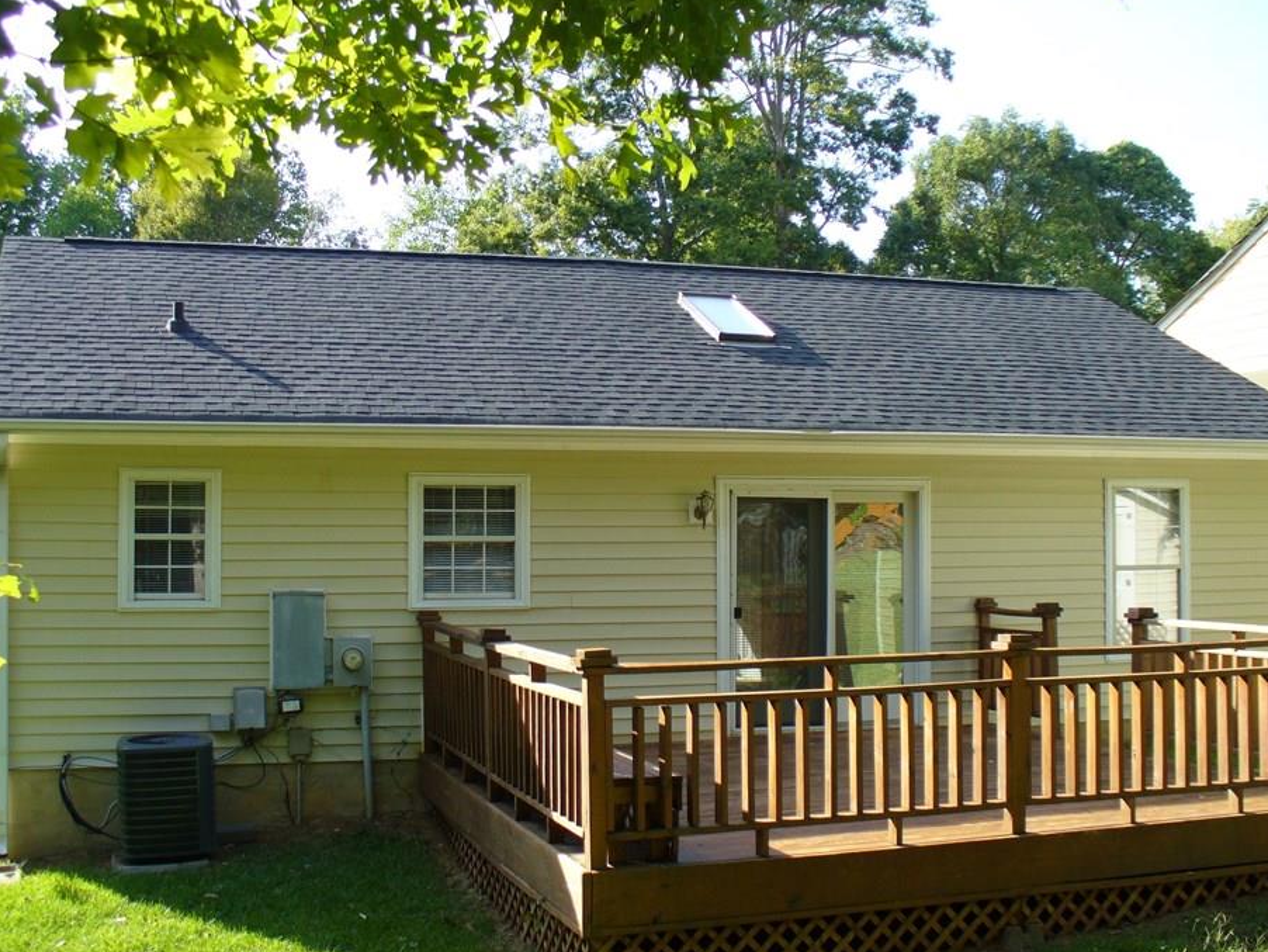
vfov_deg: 34.3
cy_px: 439
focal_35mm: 42
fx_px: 1539
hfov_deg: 44.8
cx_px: 649
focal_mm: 6.1
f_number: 2.8
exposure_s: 1/320
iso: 80
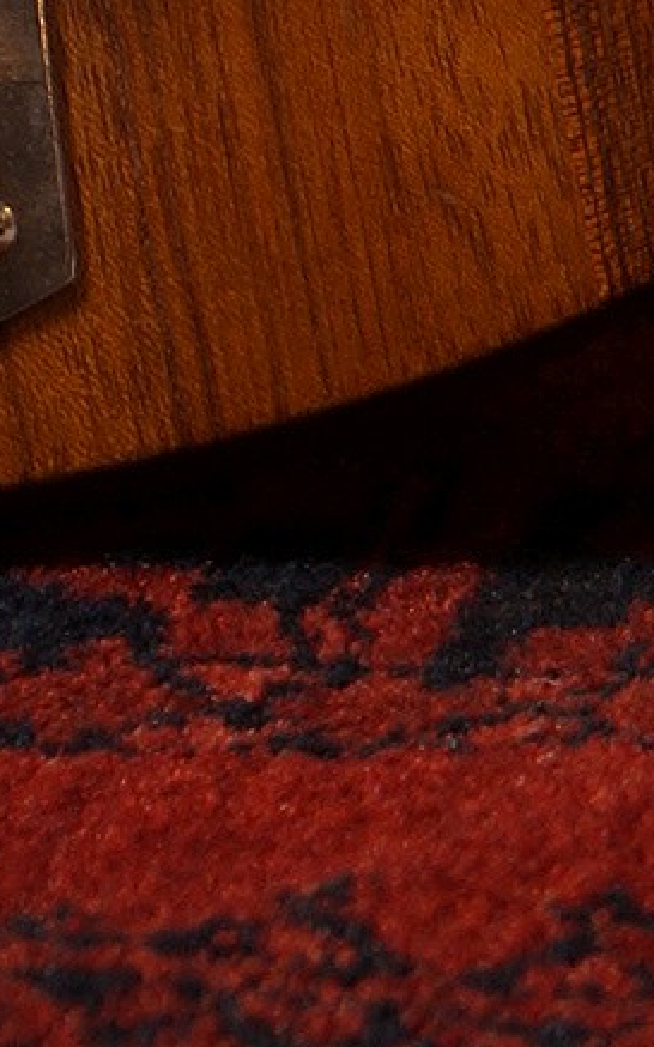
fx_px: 24562
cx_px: -726
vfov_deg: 2.4
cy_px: -1521
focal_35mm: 861
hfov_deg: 1.5
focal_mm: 90
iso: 100
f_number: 5
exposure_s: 1/15
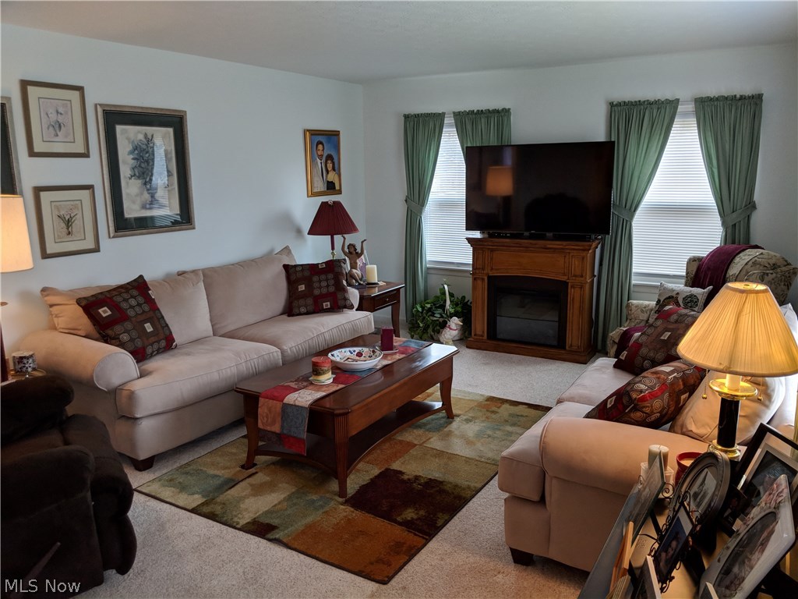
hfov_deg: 65.3
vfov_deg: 51.4
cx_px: 399
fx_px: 622
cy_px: 300
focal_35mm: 27
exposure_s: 1/120
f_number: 1.8
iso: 74
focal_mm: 4.44
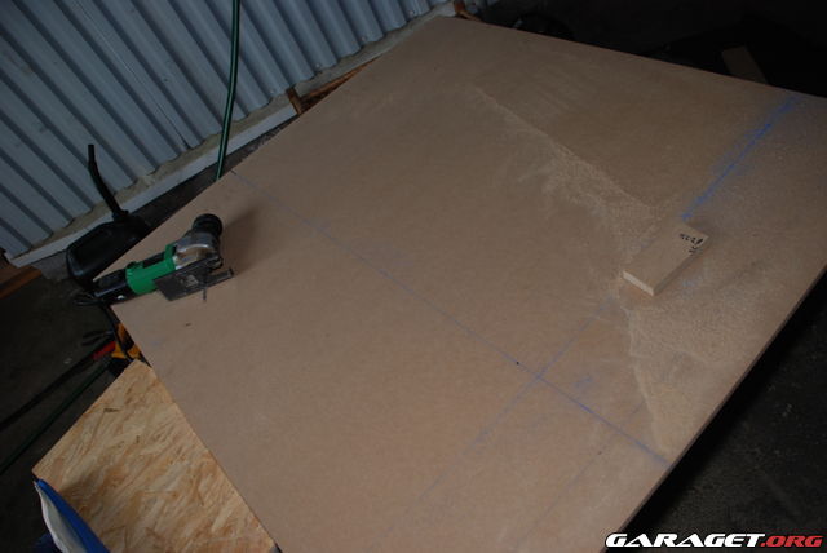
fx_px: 621
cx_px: 414
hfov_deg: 67.3
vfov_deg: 48.0
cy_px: 276
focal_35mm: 27
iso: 200
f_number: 5
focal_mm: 18
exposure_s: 1/60
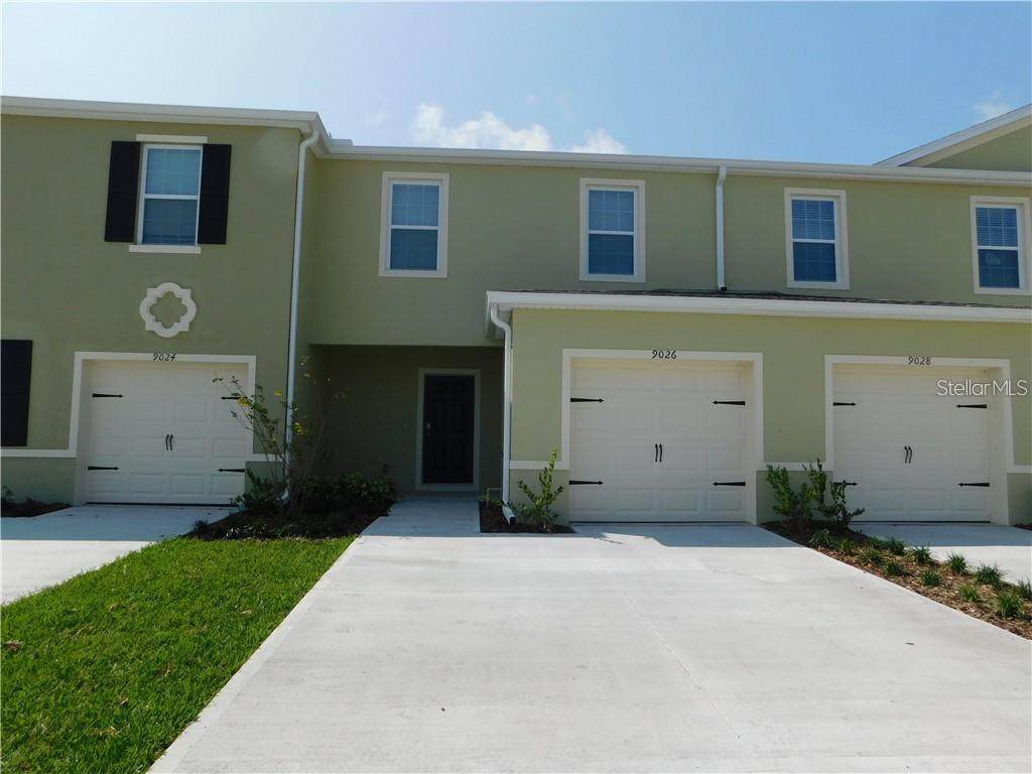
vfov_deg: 58.9
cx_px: 516
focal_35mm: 23
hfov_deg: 73.9
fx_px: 686
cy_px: 387
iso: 125
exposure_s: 1/640
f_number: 6
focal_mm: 4
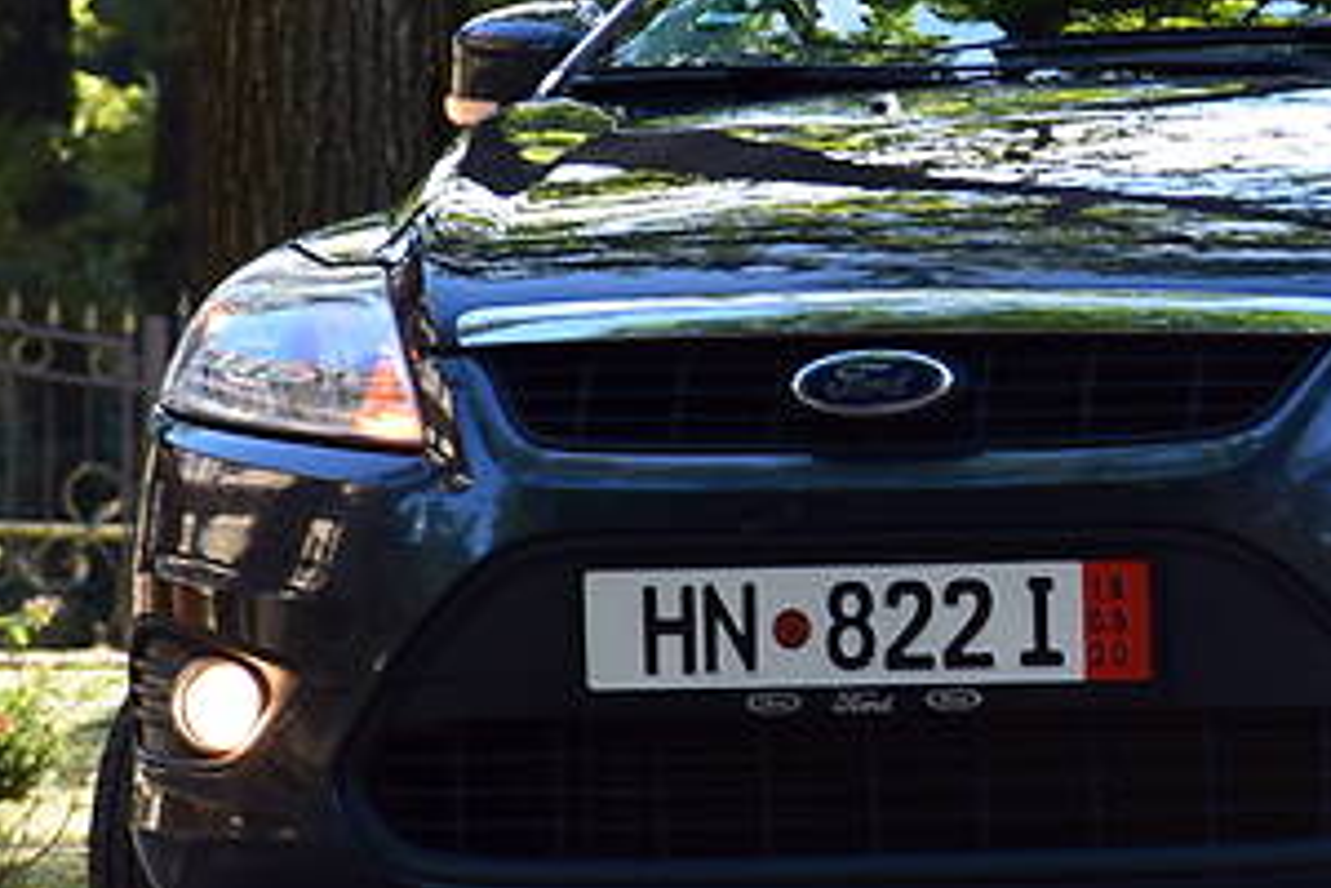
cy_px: 331
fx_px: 16562
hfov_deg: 4.6
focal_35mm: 448
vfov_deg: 3.1
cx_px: 1486
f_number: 9
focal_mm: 112
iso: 400
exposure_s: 1/125
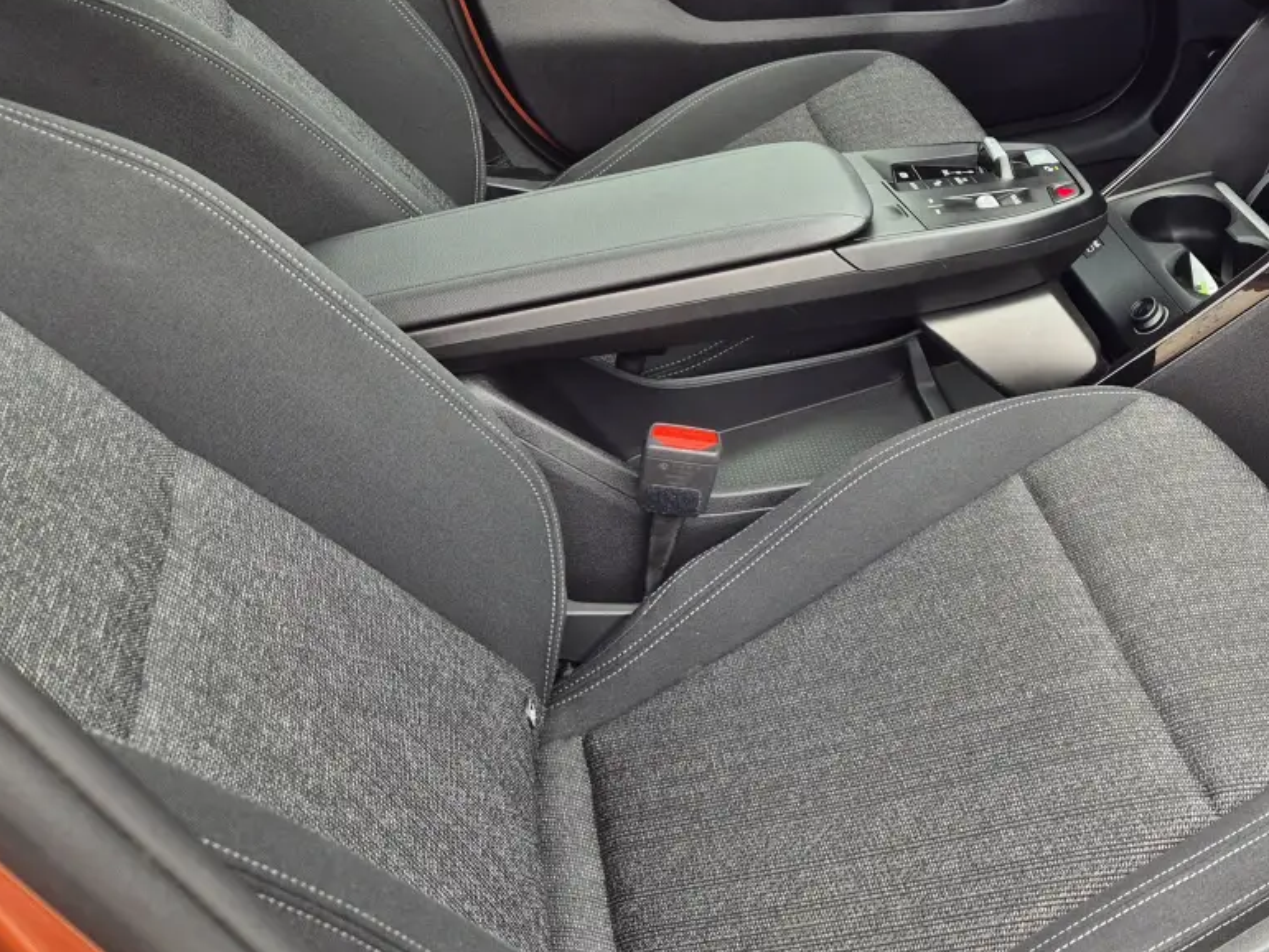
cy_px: 315
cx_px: 1164
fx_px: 1577
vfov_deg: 33.3
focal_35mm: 43
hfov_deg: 40.2
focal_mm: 5.4
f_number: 1.8
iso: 80
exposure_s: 1/180
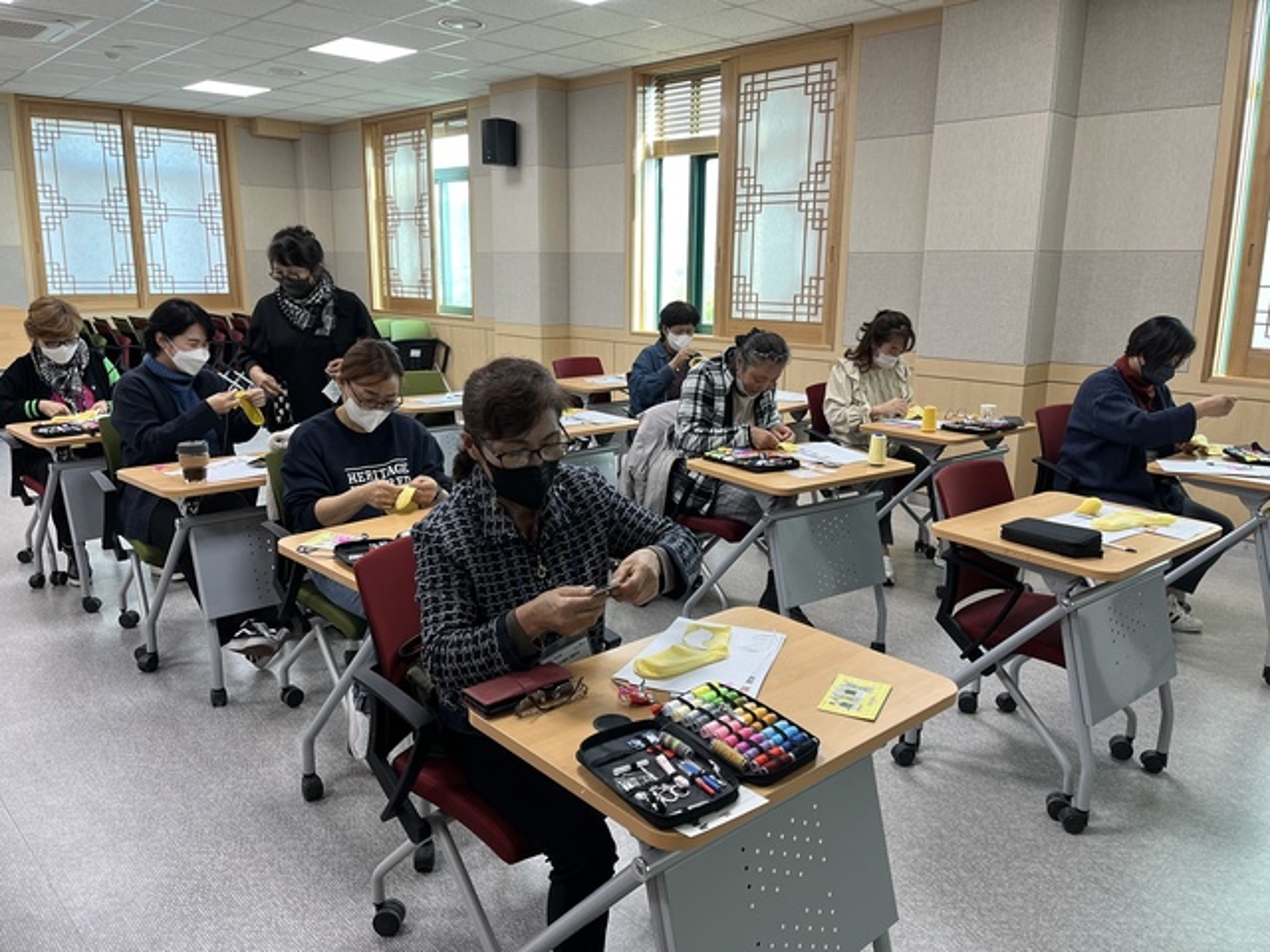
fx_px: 954
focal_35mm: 26
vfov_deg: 53.1
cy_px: 476
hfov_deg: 67.3
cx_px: 635
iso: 125
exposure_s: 1/120
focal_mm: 5.1
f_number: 1.6
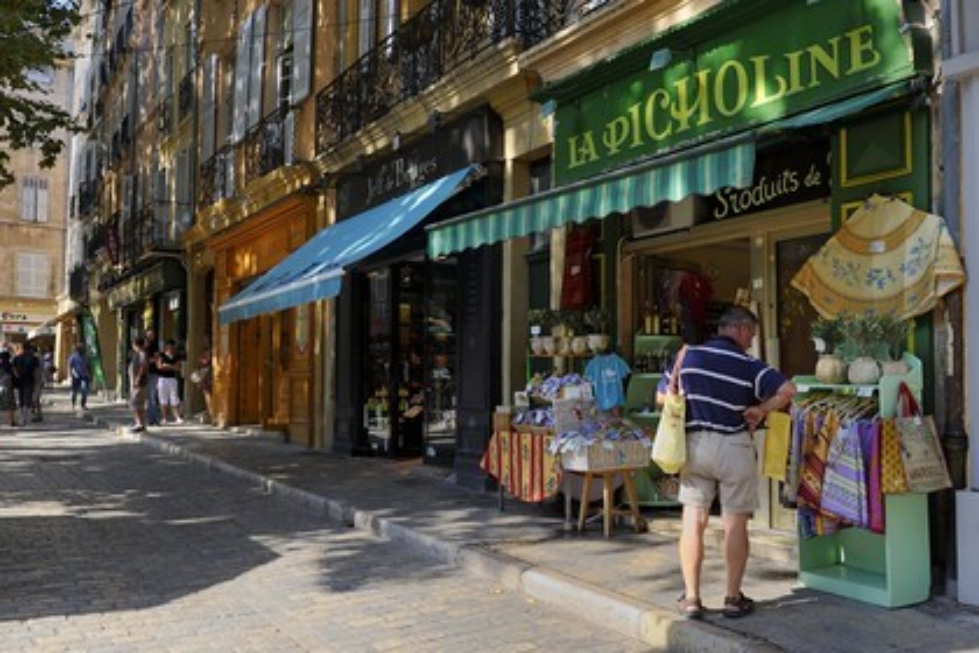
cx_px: 490
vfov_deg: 41.1
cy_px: 326
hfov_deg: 58.7
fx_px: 870
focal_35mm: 32
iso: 200
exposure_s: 1/160
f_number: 6.3
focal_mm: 32
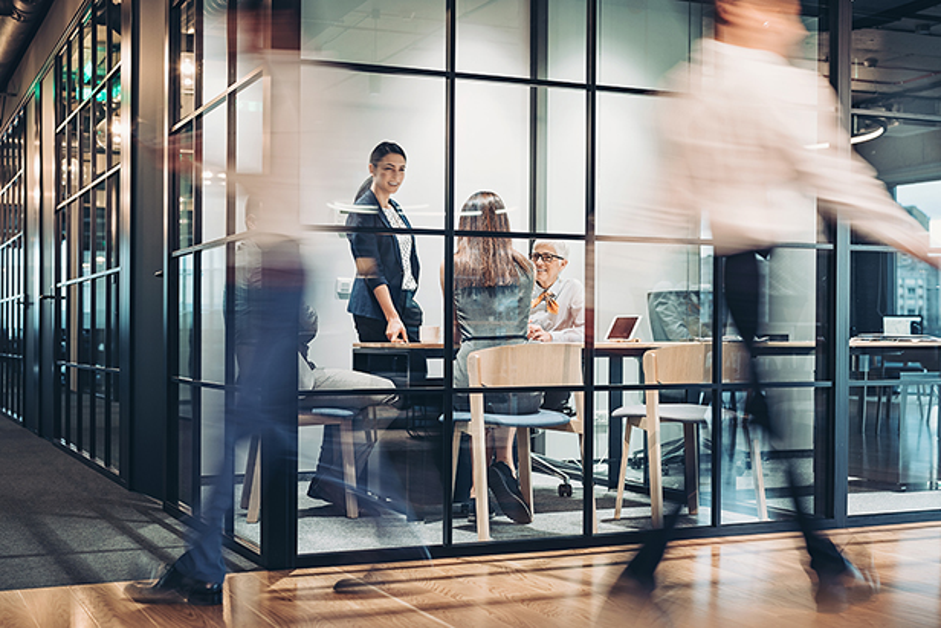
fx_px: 1307
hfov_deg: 39.6
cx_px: 470
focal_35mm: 50
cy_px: 314
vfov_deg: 27.0
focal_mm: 50
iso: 160
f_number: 2.8
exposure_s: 1/6
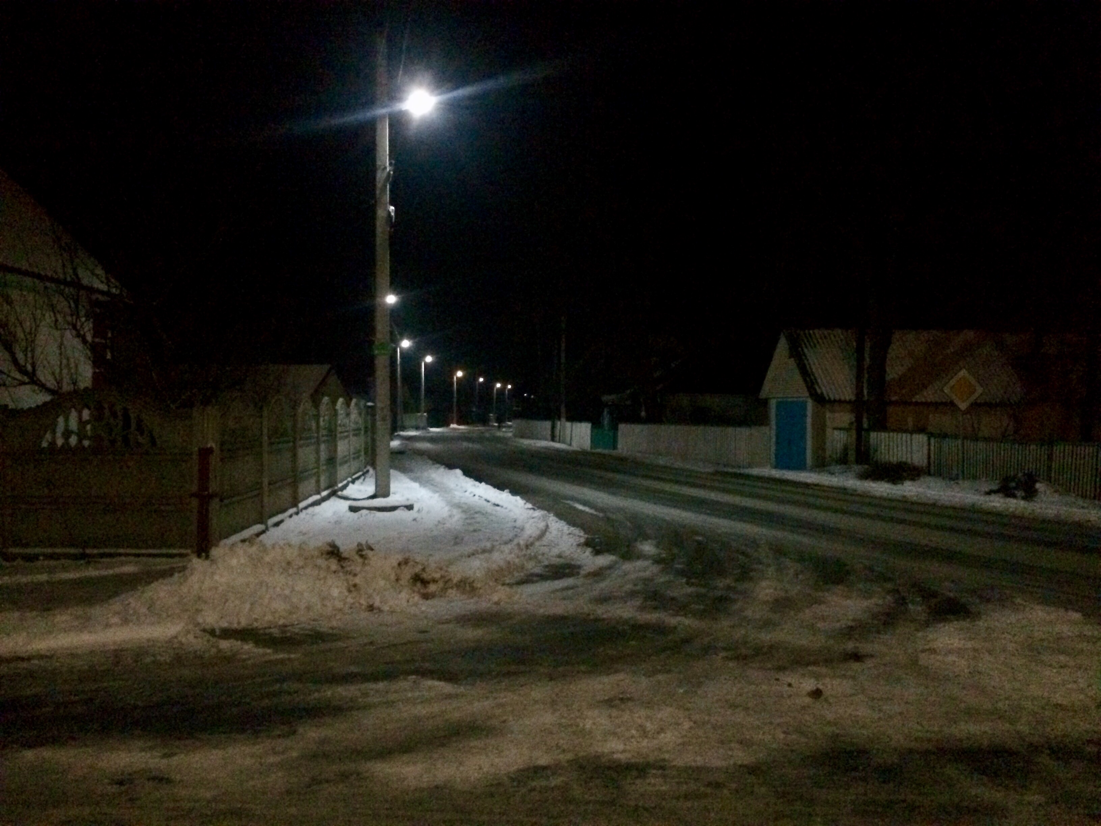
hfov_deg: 61.7
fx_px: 922
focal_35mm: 29
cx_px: 550
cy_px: 413
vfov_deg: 48.2
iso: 2000
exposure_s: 1/17
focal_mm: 4.15
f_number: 2.2
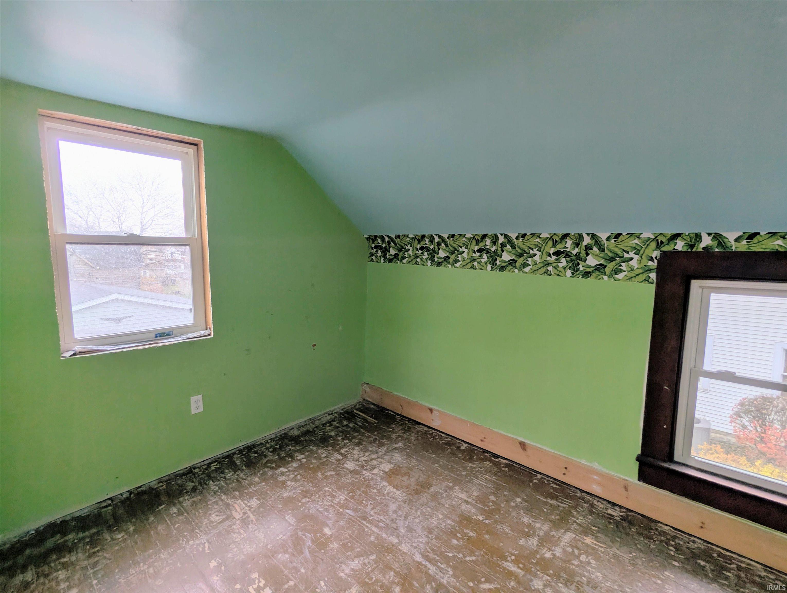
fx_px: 364
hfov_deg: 94.4
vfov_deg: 78.2
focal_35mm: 16
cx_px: 394
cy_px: 296
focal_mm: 2.35
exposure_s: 1/34.8
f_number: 2.2
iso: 59
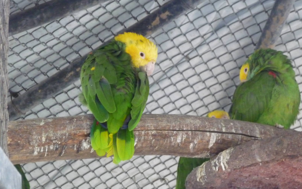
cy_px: 107
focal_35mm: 127
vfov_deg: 10.3
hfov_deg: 16.4
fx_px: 1045
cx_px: 150
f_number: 4.7
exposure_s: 1/13
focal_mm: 20.3
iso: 800
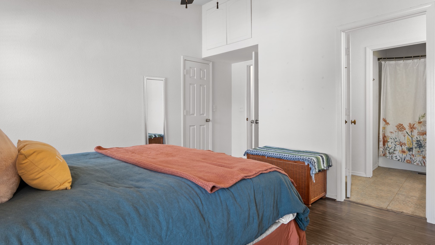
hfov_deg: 89.6
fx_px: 219
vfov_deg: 58.2
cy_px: 110
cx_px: 216
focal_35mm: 19
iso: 640
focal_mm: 18
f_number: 11
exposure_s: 1/2.5
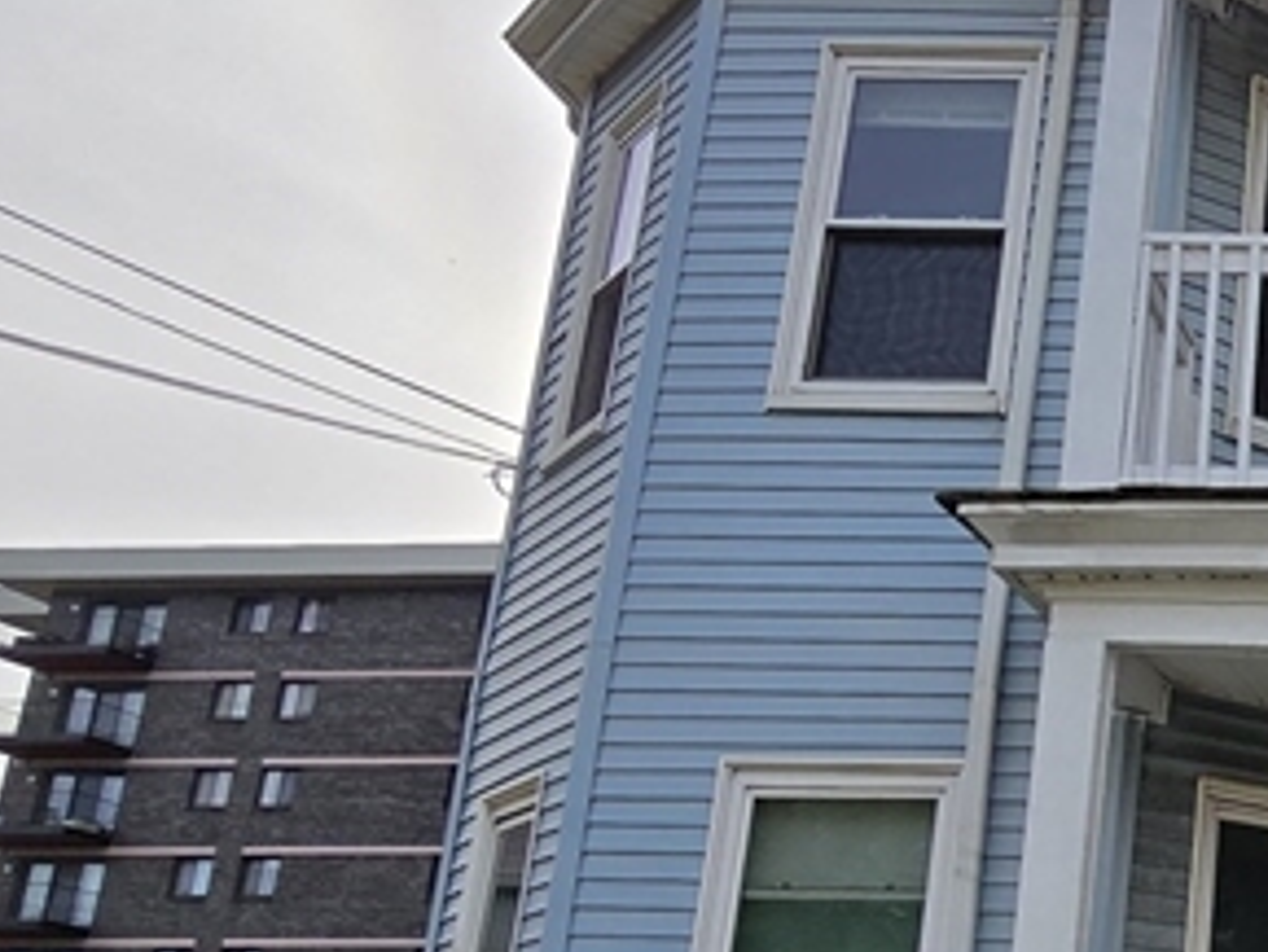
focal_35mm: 46
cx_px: 1641
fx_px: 1686
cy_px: 790
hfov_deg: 31.8
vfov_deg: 30.6
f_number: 2.2
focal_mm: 2.2
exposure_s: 1/2805
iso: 50
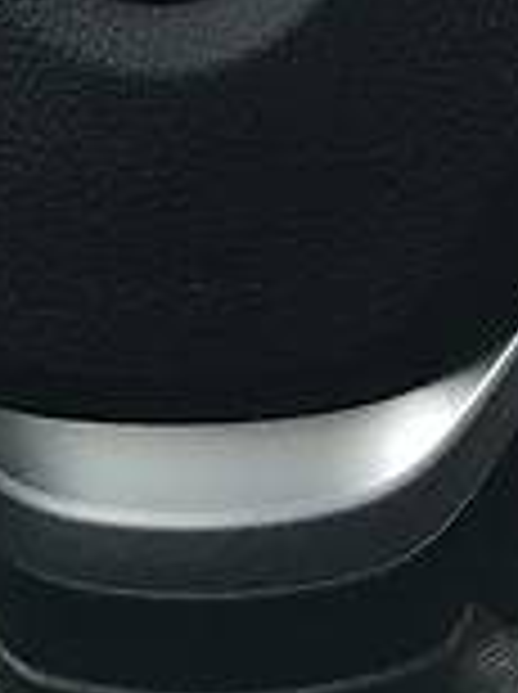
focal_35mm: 113
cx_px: 86
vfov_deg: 15.4
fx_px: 2261
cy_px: -495
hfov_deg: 13.0
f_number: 2.2
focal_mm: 4.2
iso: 50
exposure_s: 1/33
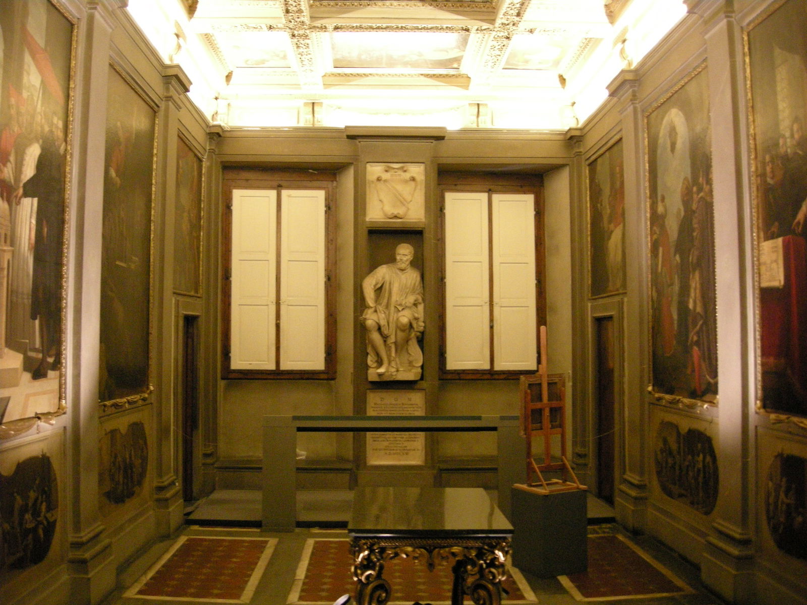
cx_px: 404
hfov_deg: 51.4
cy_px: 302
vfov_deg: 39.7
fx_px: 839
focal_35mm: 36
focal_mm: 7.5
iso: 566
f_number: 2.7
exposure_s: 1/8
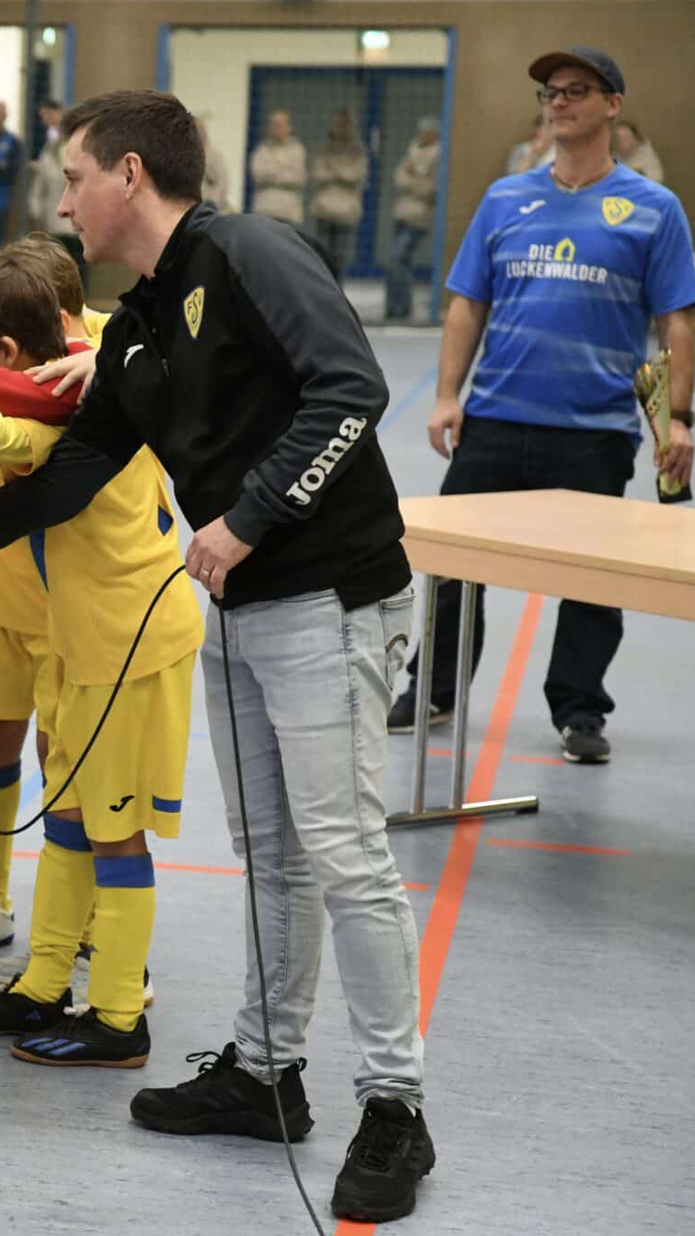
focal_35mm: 98
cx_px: -200
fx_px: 3212
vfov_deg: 21.8
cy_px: 618
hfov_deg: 12.0
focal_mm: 62
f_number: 2.8
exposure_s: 1/800
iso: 8000
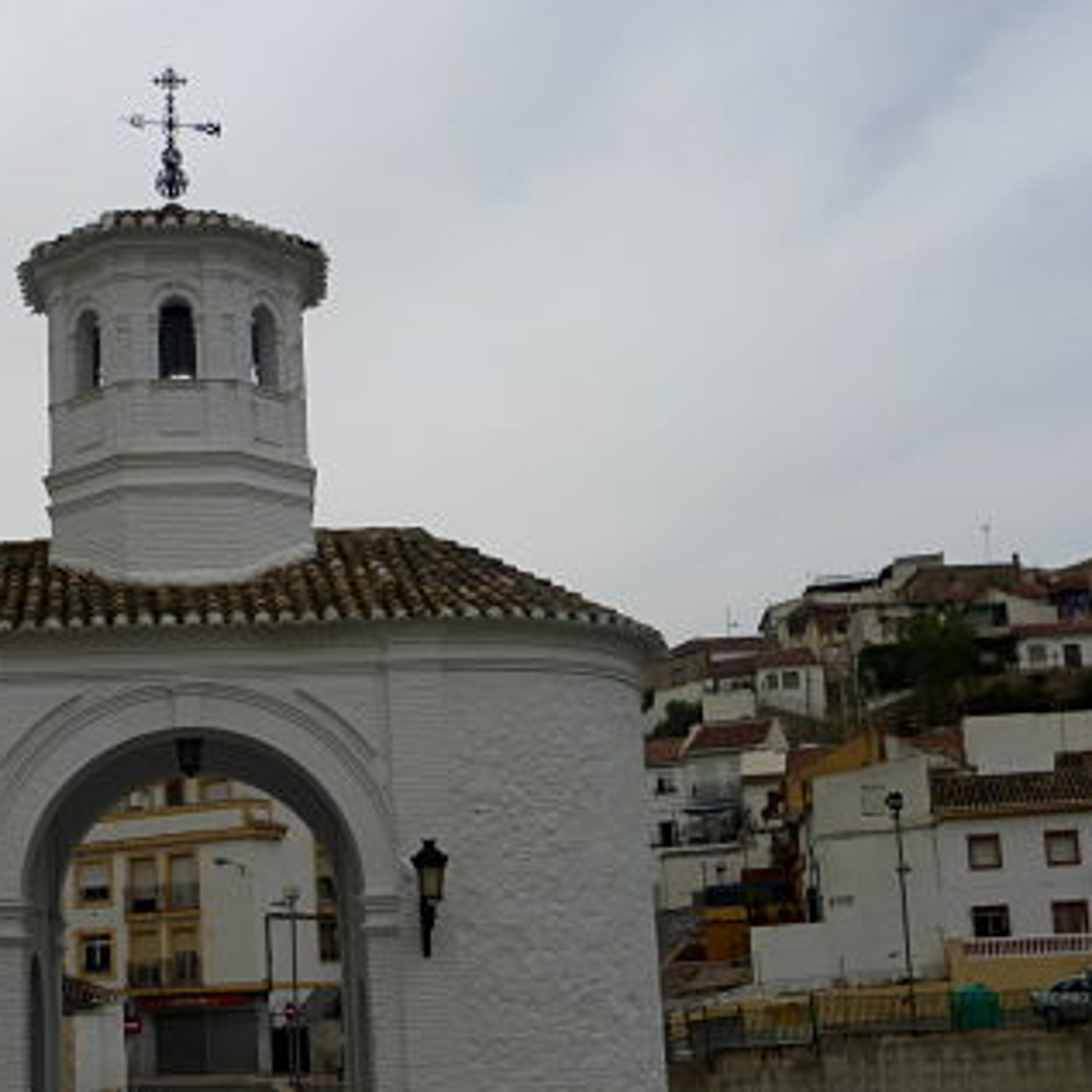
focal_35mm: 52
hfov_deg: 32.1
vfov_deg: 32.6
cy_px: 675
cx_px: 264
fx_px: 1856
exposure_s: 1/1300
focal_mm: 6.1
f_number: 3.7
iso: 100
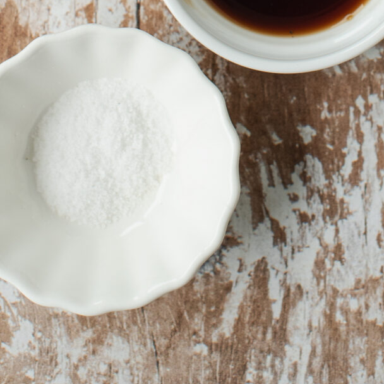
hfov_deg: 9.8
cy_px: -397
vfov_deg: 9.1
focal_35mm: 179
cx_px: 271
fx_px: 2247
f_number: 5
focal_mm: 50
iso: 250
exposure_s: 1/50
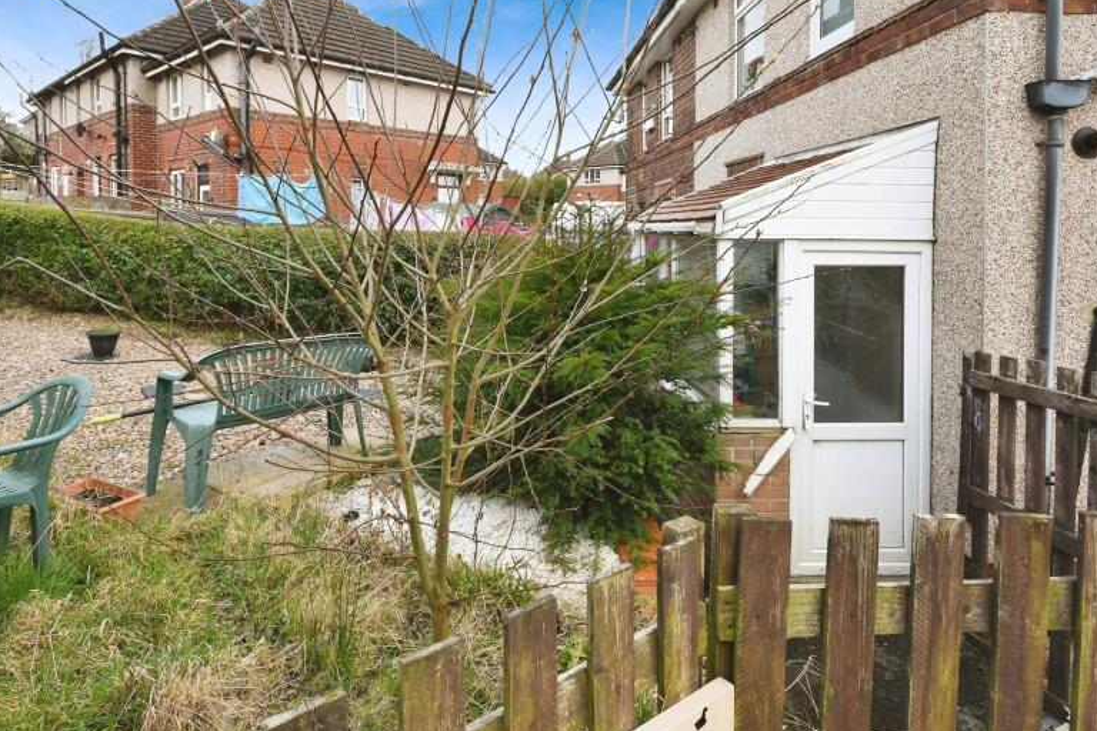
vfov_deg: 60.9
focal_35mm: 20
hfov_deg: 84.0
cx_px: 543
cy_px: 265
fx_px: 609
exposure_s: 1/250
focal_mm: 10
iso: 400
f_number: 8
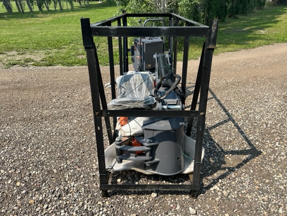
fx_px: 224
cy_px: 100
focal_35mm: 27
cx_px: 147
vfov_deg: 51.3
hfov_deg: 65.3
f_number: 1.78
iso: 80
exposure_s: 1/3058
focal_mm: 6.86
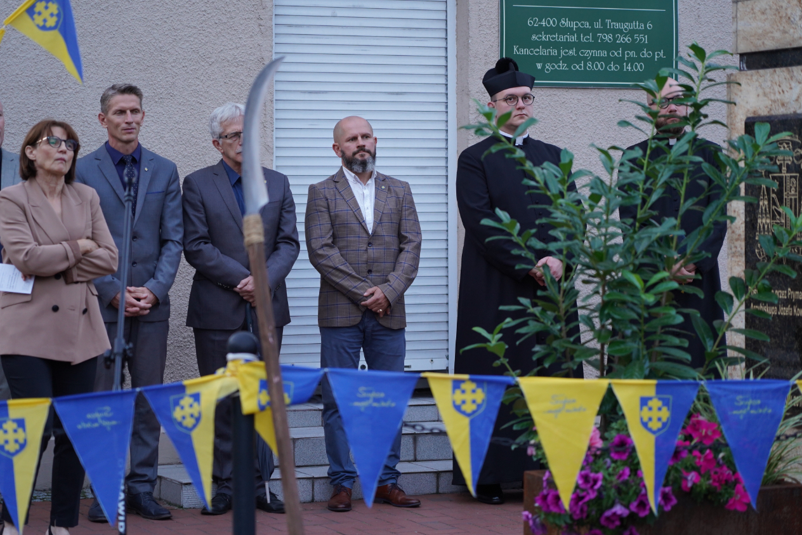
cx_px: 399
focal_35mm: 108
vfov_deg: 12.7
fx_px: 2406
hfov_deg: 18.9
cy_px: 271
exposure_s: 1/100
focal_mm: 105
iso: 1250
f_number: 4
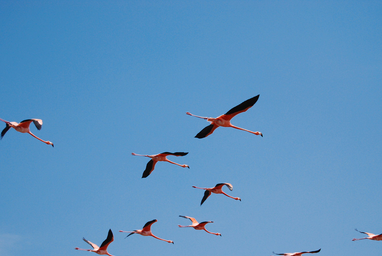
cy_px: 165
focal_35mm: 93
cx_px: 181
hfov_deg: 21.9
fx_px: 988
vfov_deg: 14.7
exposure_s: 1/1000
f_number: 5.6
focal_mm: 48
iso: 110
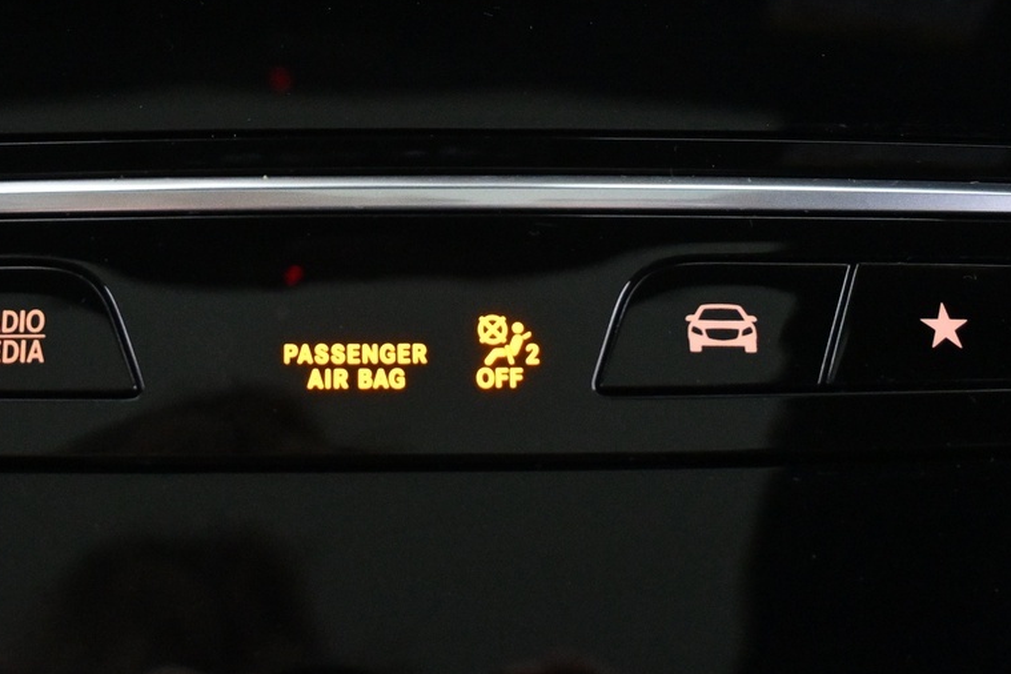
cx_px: 336
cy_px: -23
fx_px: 1842
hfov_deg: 30.5
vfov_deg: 20.0
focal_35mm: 66
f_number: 3.8
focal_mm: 20.5
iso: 4000
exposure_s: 1/30
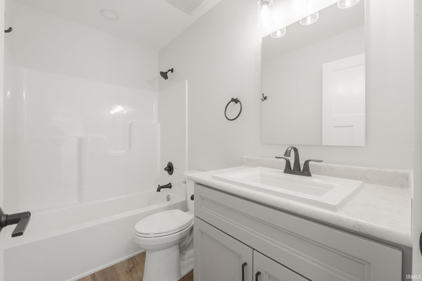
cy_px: 140
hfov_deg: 100.4
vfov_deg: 77.3
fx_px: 176
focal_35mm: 15
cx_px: 211
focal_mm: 10
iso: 800
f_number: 5
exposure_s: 1/125
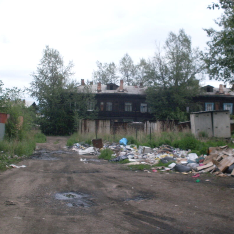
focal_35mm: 45
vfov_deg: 37.6
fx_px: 344
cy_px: 117
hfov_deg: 37.4
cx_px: 144
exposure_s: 1/90
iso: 80
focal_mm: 6.3
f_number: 8.4
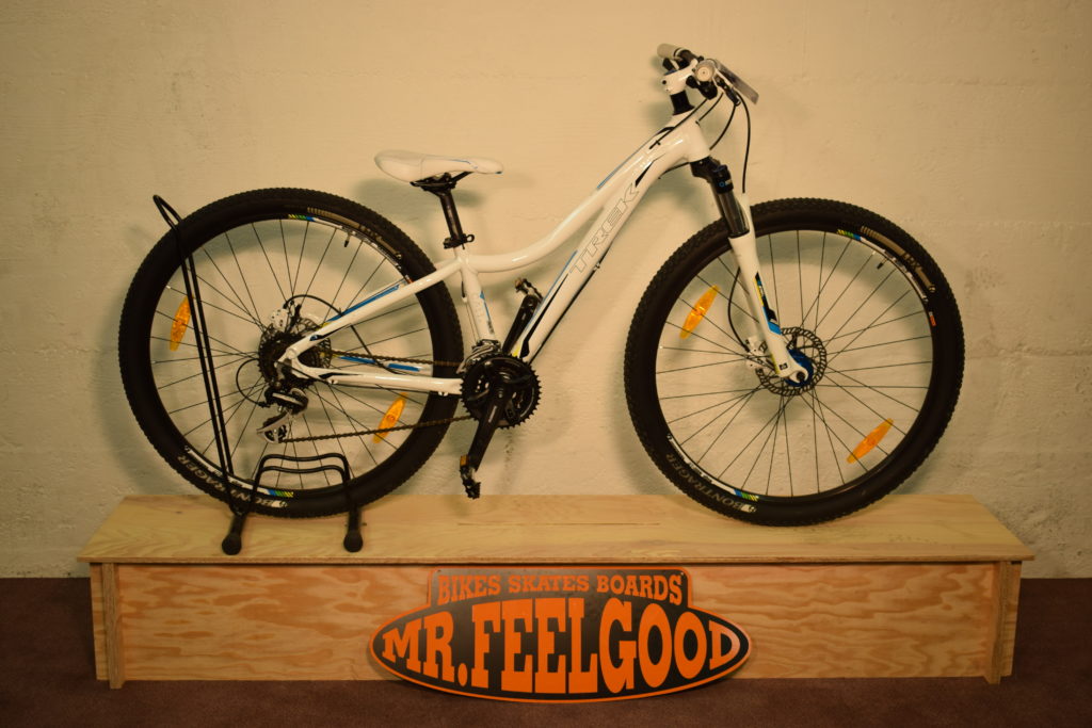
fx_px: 1365
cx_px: 546
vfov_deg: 29.9
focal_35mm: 45
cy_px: 364
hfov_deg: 43.6
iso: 400
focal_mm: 30
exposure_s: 1/100
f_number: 5
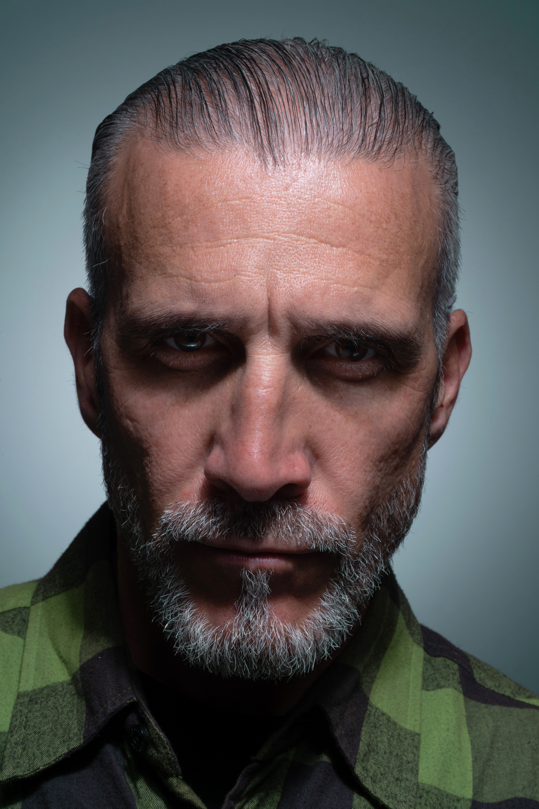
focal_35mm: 63
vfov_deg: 31.9
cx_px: 270
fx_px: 1415
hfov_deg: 21.6
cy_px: 404
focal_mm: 63
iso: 100
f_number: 20
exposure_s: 1/100
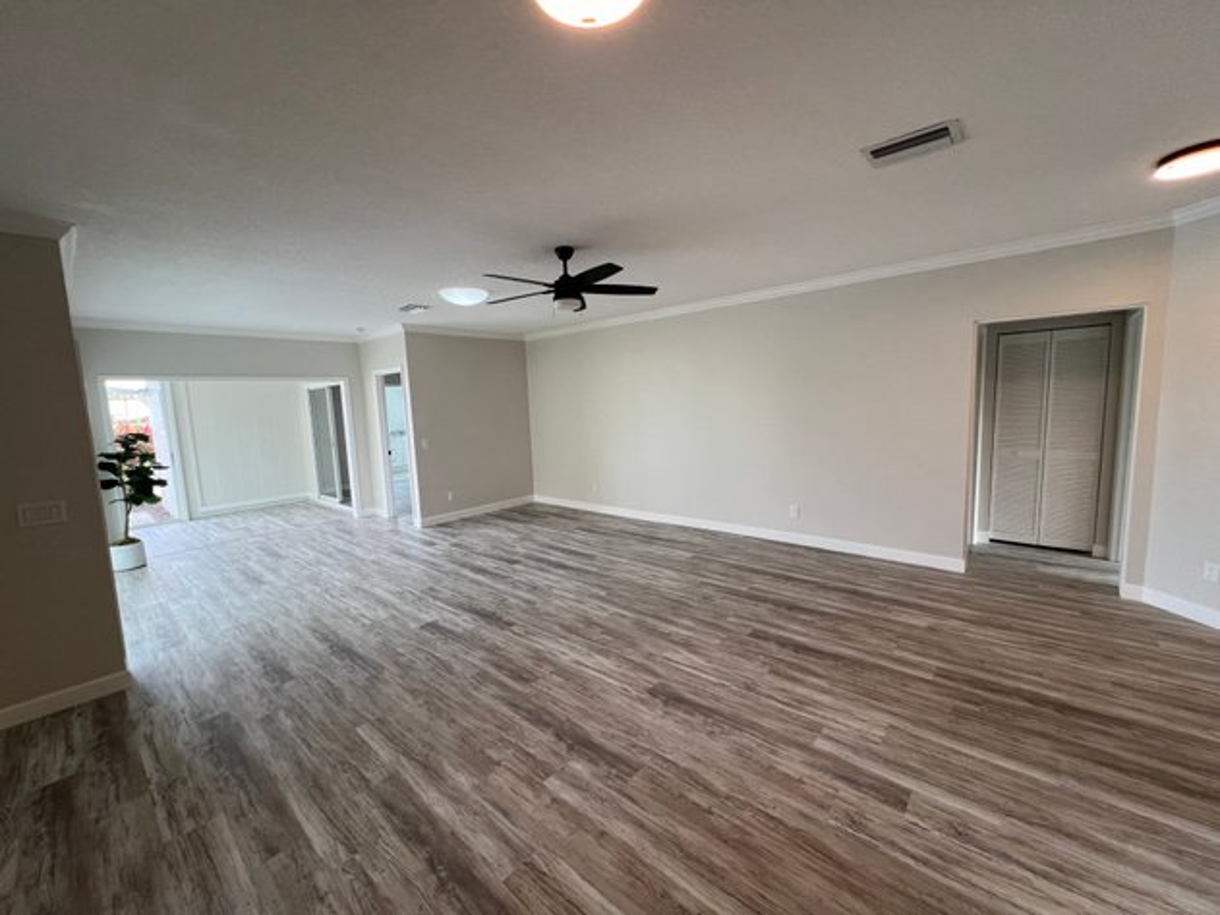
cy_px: 458
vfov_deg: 89.9
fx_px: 458
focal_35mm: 13
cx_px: 610
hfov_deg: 106.2
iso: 100
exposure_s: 1/120
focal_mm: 1.57
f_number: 1.8
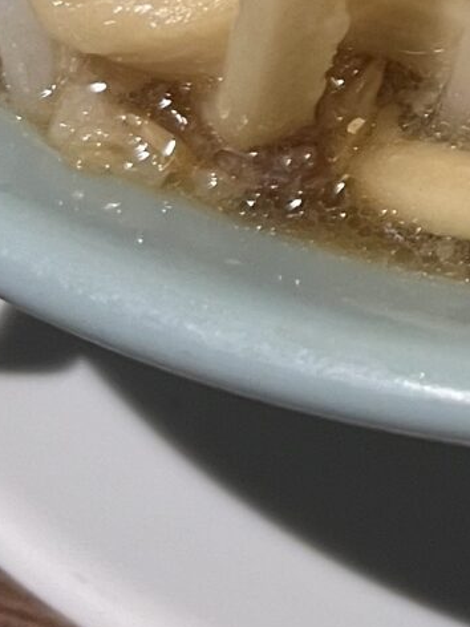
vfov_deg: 13.5
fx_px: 2553
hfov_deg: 10.0
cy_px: -205
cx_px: 834
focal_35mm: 141
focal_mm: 5.1
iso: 100
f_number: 1.6
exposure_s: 1/50
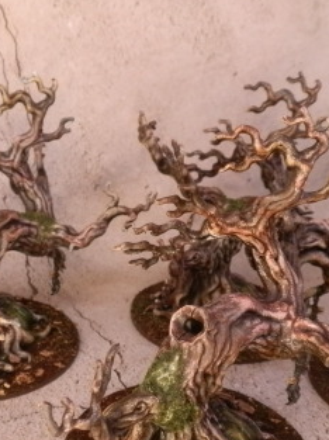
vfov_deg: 39.6
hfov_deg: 30.0
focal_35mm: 48
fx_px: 610
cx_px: 110
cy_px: 253
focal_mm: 5
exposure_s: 1/80
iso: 400
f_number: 3.1
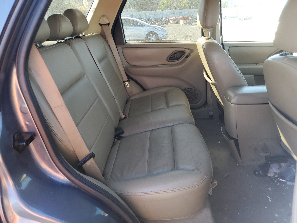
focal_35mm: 26
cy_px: 112
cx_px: 148
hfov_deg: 67.3
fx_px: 223
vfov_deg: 53.1
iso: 50
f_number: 1.5
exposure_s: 1/137
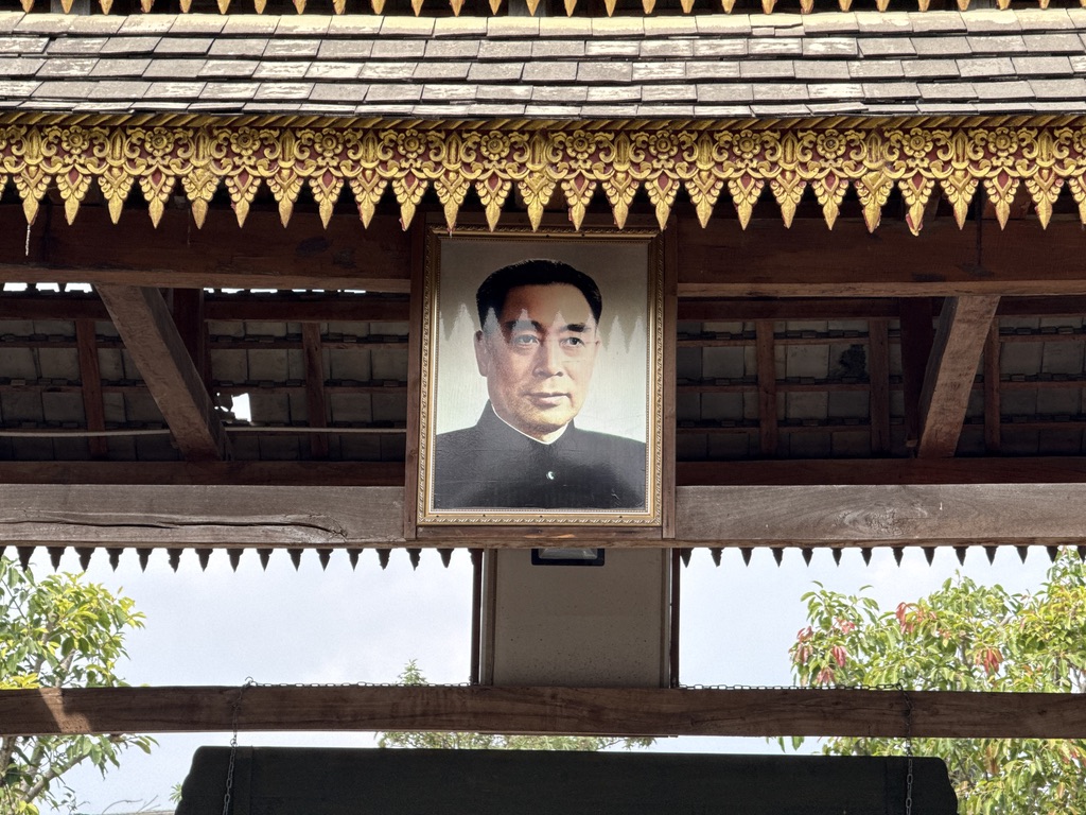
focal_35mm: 120
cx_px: 543
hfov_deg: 16.4
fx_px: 3765
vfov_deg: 12.3
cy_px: 408
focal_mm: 15.66
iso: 50
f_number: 2.8
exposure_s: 1/381
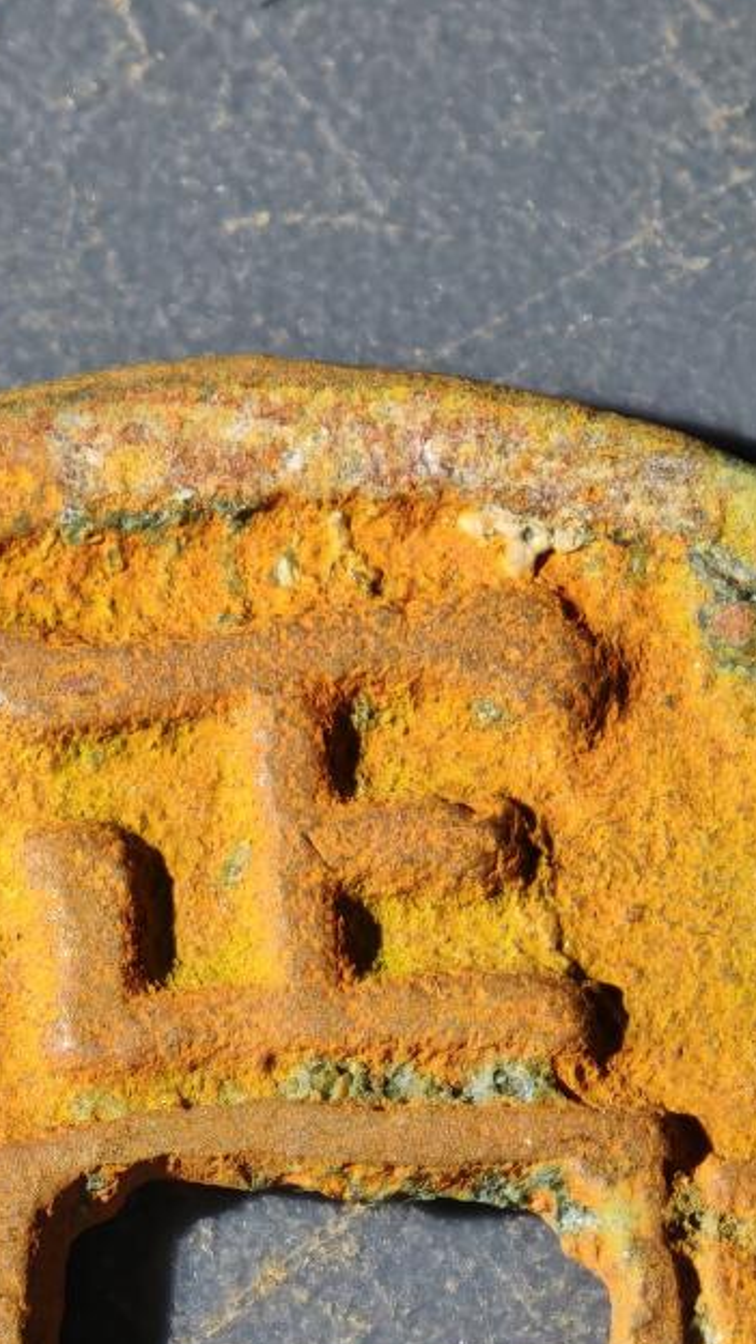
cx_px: 190
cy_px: 1415
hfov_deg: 3.7
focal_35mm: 327
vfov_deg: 6.6
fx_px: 11653
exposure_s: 1/104
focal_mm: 9
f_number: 2
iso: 200
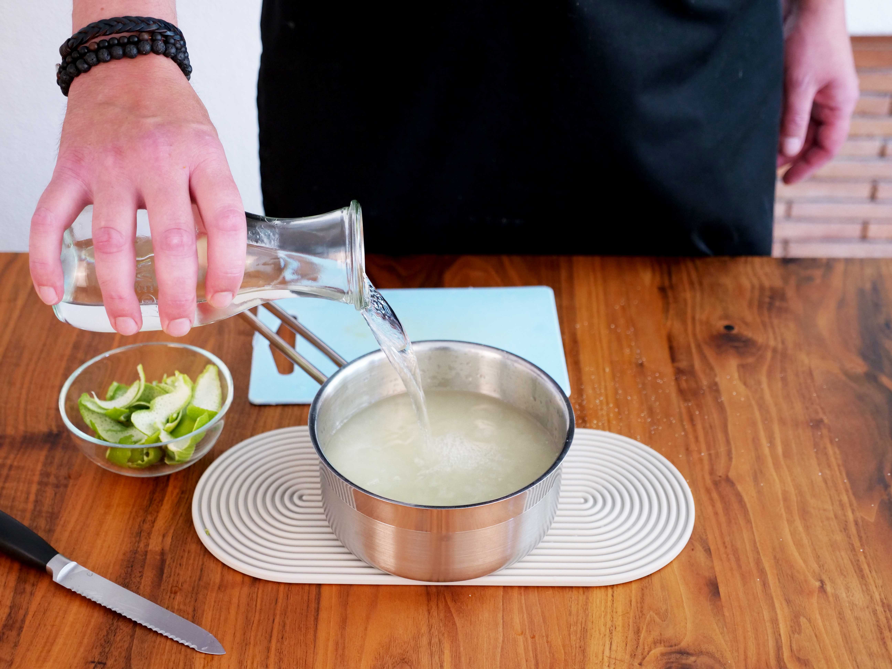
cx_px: 446
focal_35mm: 58
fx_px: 1495
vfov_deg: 25.2
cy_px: 334
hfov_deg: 33.2
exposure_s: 1/60
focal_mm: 29
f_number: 2.8
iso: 800
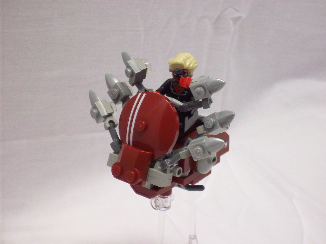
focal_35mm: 111
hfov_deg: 17.7
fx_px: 1045
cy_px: 122
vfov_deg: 13.3
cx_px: 163
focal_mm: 18.6
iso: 160
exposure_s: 1/18.3
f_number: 5.2
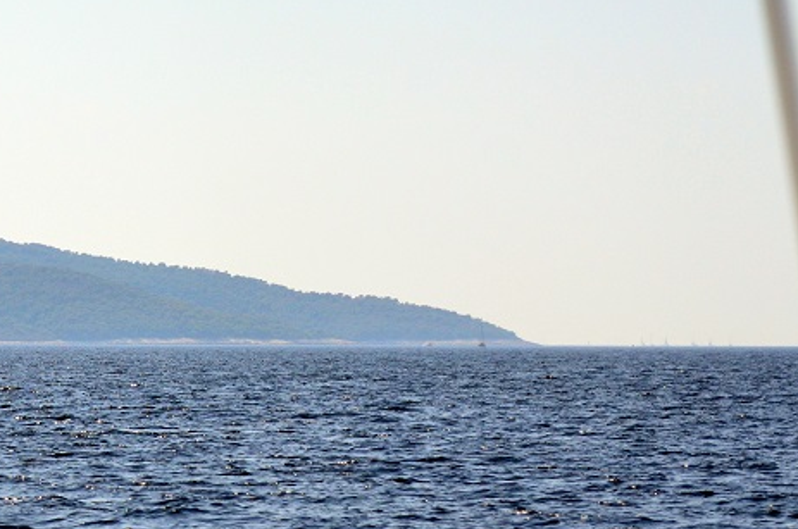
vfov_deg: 6.7
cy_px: 221
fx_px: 4514
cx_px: 143
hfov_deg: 10.1
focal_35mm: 204
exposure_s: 1/8000
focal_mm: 70
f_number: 4.5
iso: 560
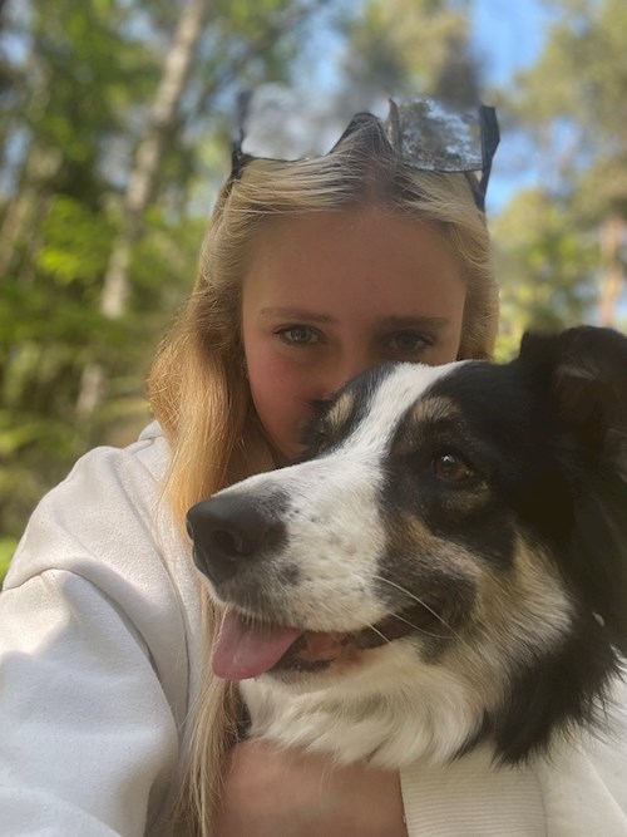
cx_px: 314
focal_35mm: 30
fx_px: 725
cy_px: 418
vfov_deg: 60.0
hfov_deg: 46.8
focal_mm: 2.71
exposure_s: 1/121
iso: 50
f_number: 2.2
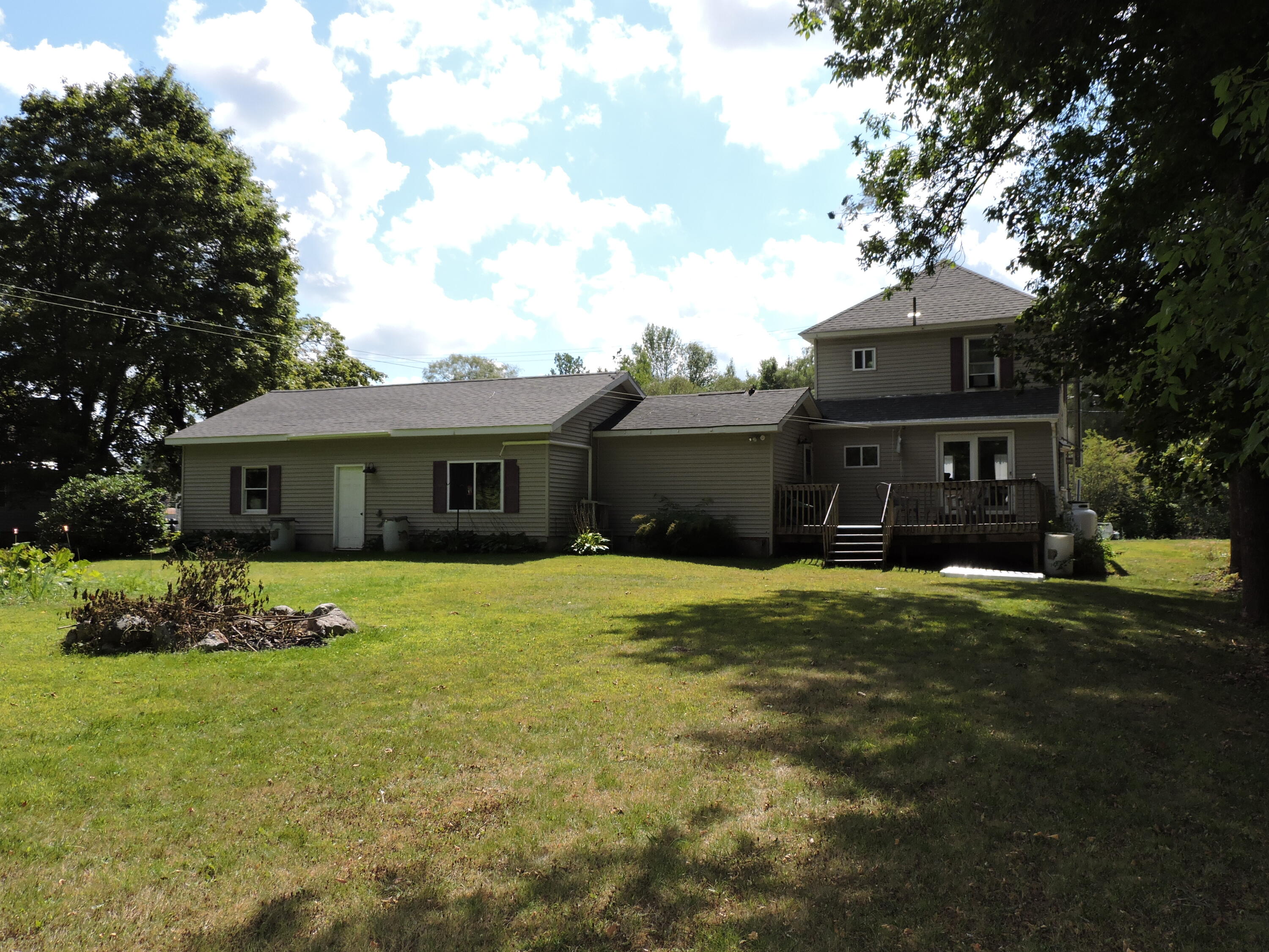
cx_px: 634
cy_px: 476
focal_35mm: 30
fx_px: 1100
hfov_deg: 60.0
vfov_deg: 46.8
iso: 140
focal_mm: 5.4
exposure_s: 1/1250
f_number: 3.1
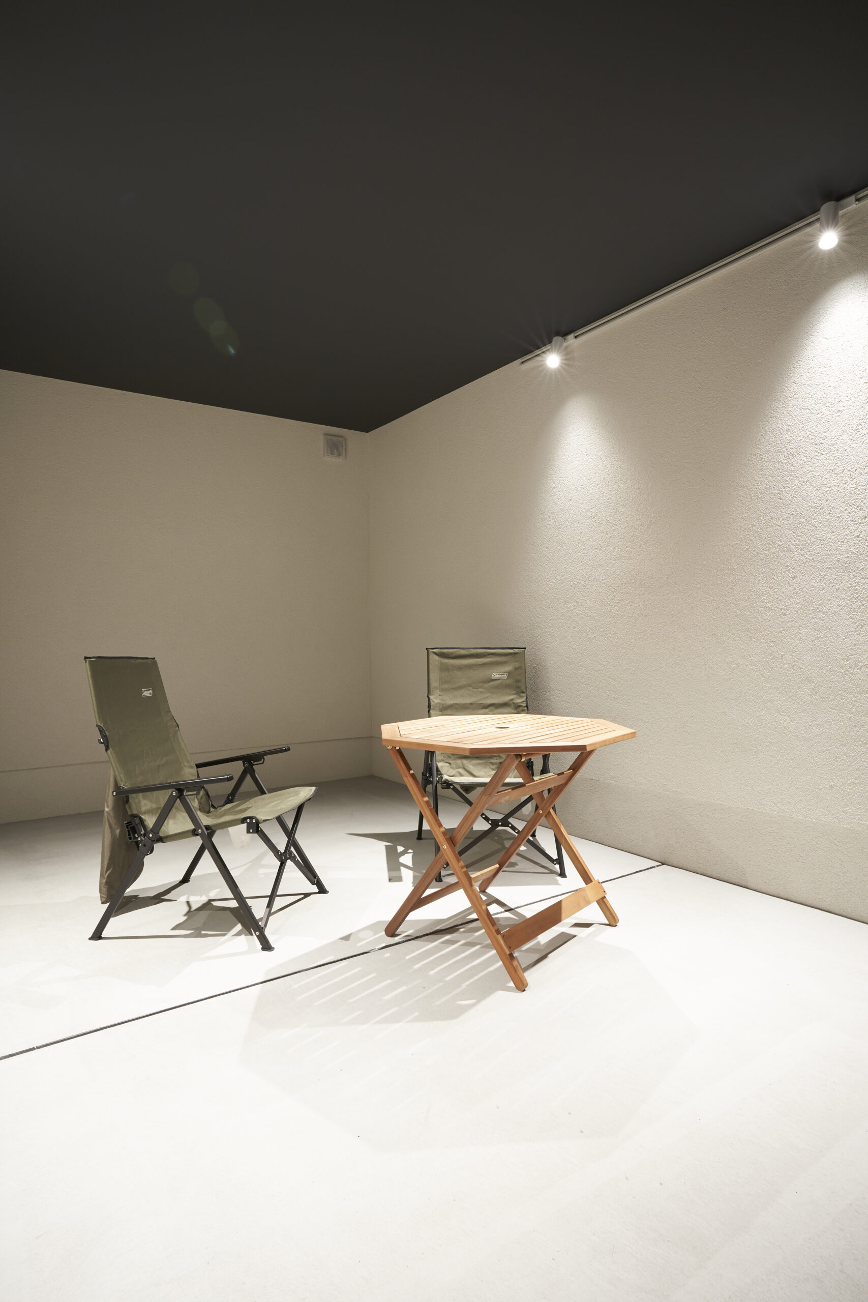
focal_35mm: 20
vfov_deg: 84.0
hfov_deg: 61.9
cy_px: 651
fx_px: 723
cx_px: 434
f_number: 10
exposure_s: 1.3
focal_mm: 20
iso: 200
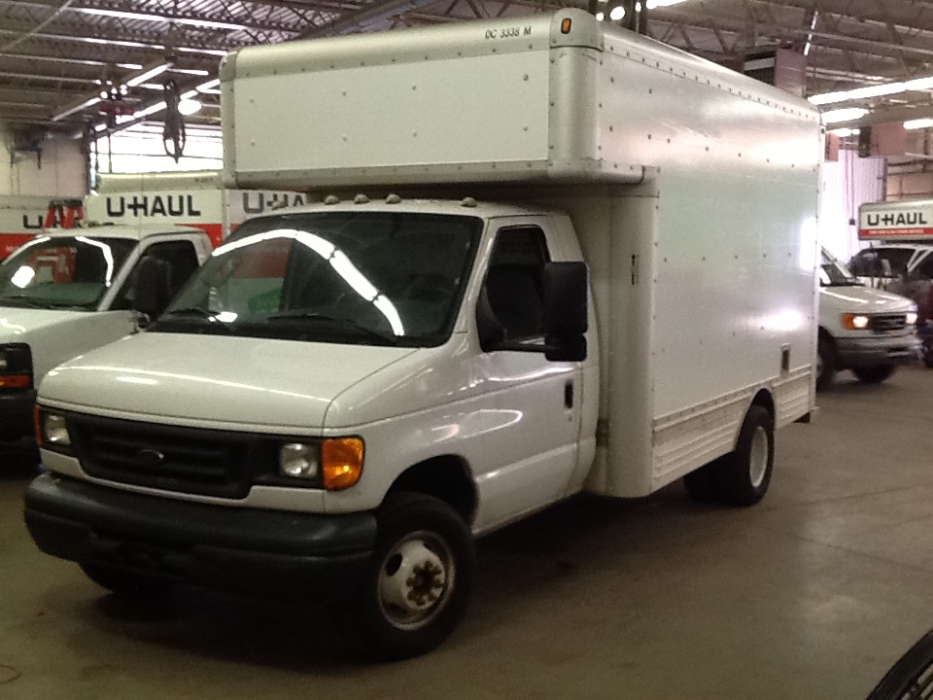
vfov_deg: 32.9
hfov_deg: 42.9
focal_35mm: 44
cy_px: 350
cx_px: 466
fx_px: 1186
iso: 80
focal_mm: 2.03
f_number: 2.4
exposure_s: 1/30
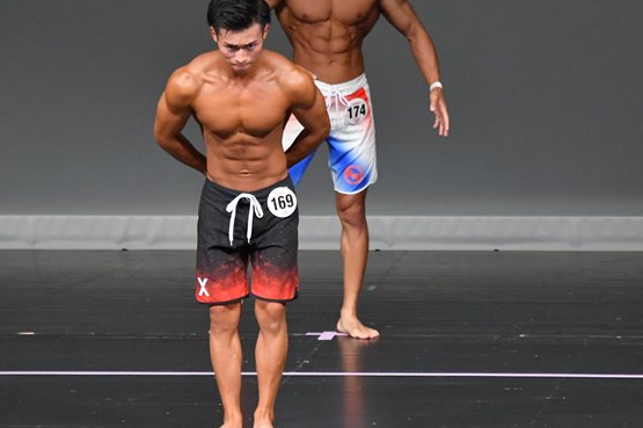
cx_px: 345
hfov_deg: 3.9
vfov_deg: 2.6
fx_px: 9351
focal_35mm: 524
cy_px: 213
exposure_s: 1/400
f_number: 5.6
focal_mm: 250
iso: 5000
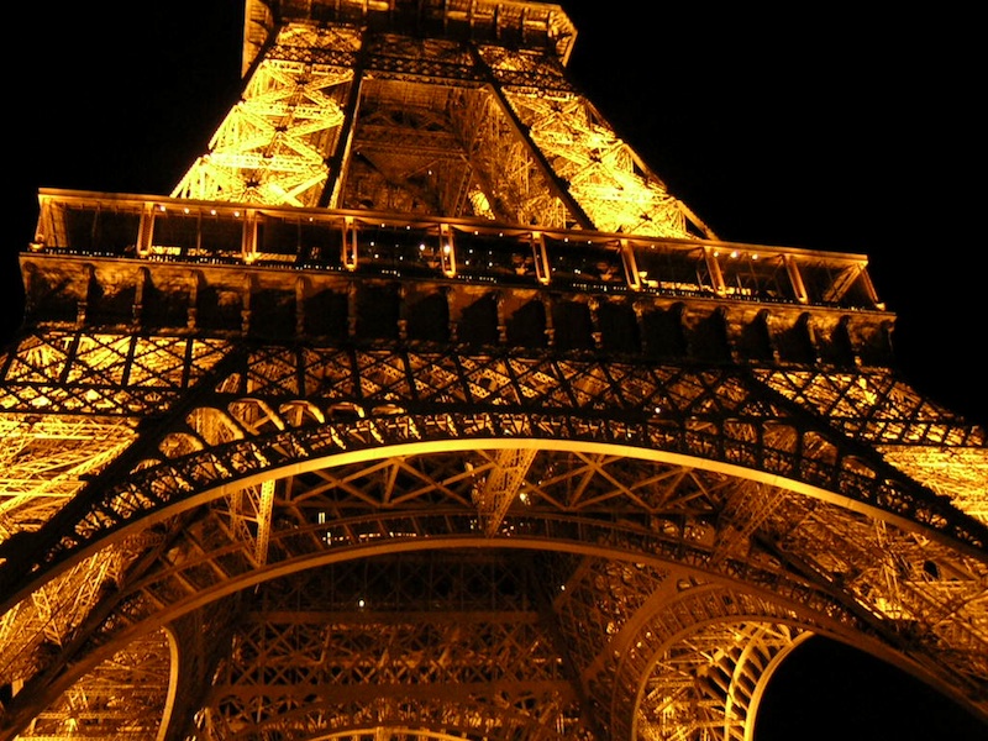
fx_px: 1028
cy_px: 370
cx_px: 494
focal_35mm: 36
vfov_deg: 39.7
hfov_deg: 51.4
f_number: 2.6
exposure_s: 1/5.7
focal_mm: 4.7
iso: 400
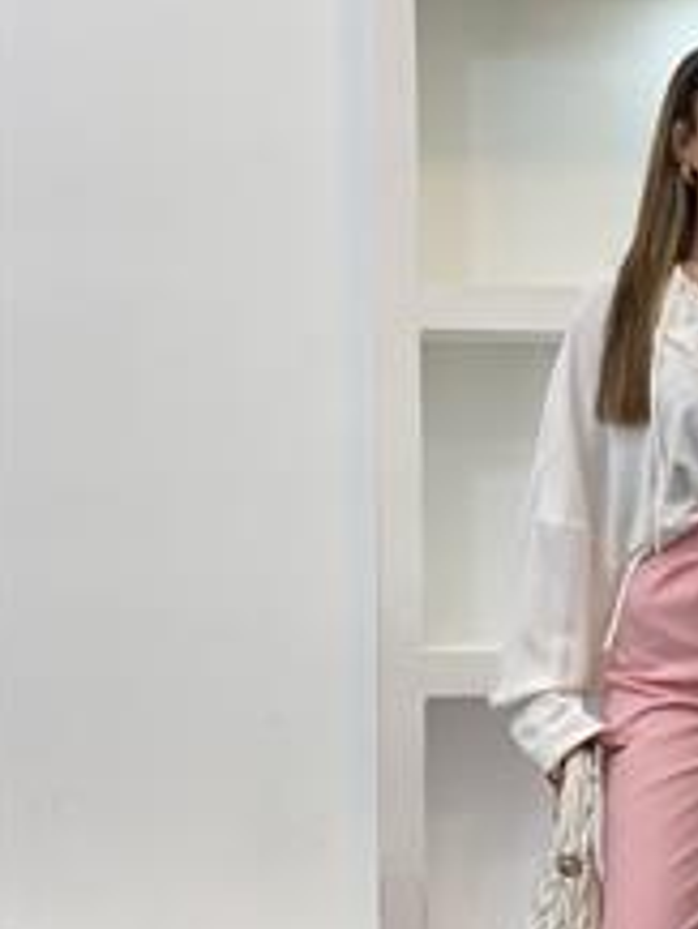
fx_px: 2659
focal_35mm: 99
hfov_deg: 14.8
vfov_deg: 19.7
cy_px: 670
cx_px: 647
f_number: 2
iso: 80
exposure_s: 1/122
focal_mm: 6
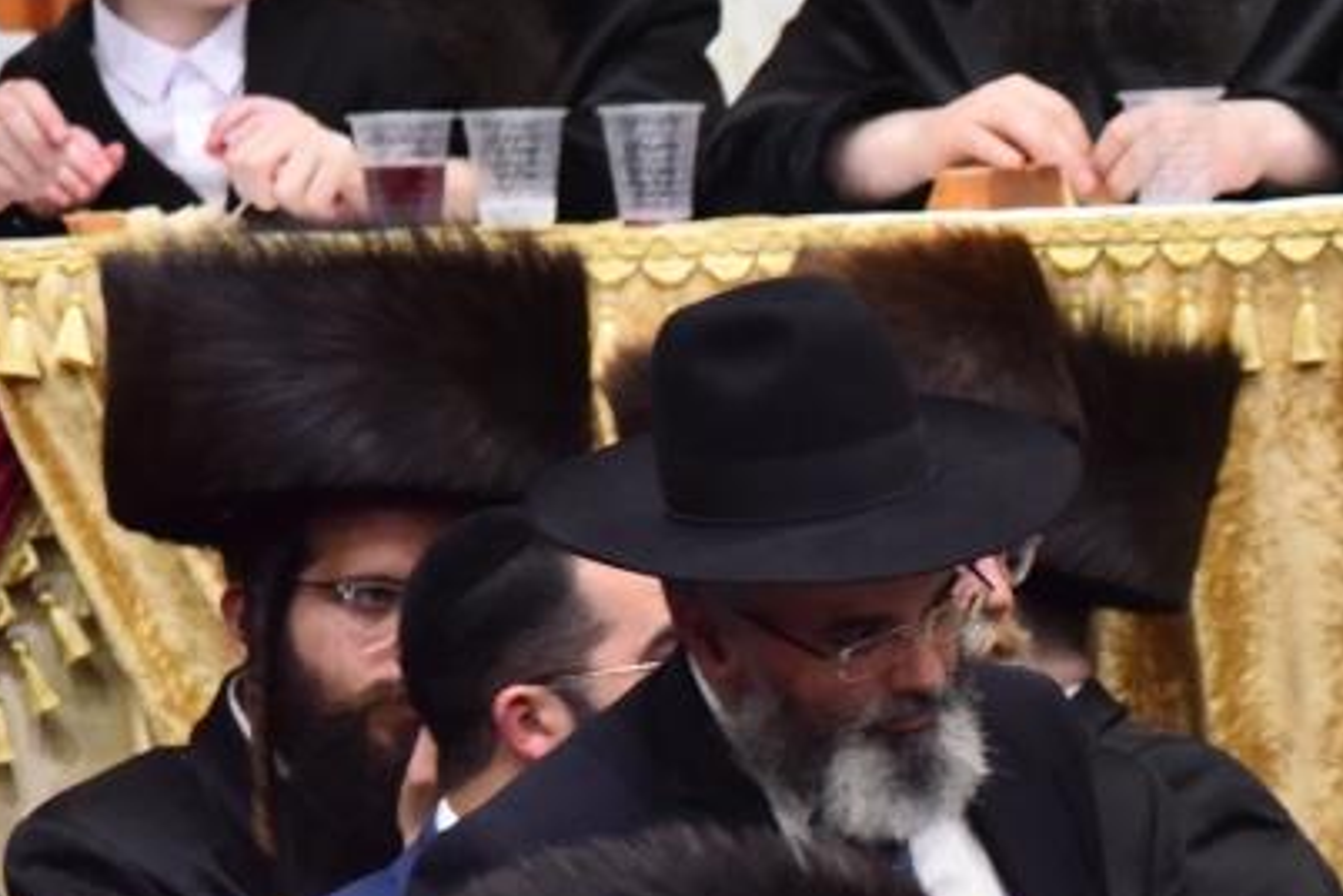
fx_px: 36072
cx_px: 1667
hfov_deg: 2.1
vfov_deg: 1.4
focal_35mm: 967
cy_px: 1072
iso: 2000
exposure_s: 1/250
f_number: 6
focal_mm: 380
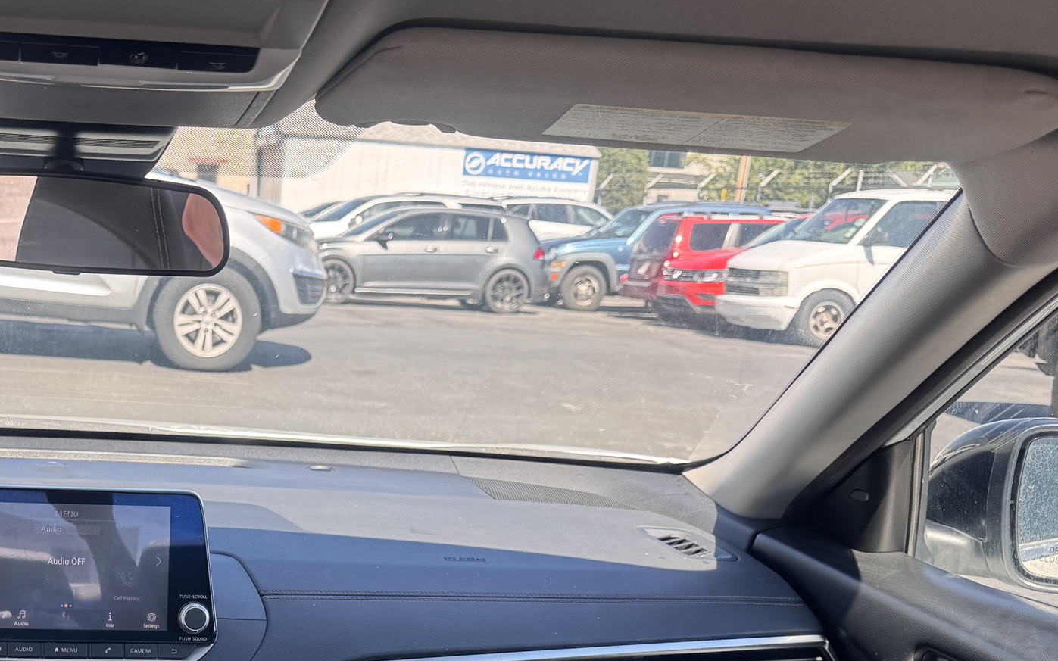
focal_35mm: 52
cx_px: 161
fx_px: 1499
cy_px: 777
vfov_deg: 23.0
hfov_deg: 37.0
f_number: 1.78
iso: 80
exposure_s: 1/454
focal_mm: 6.76
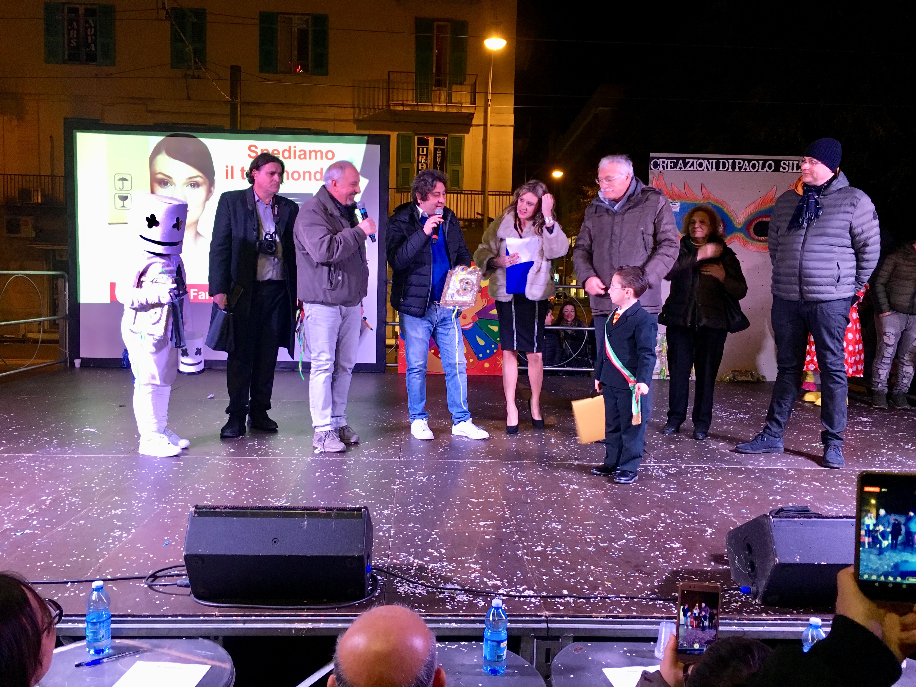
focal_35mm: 29
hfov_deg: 61.7
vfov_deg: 48.2
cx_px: 458
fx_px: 767
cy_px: 344
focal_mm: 4.15
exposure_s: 1/33
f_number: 2.2
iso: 160
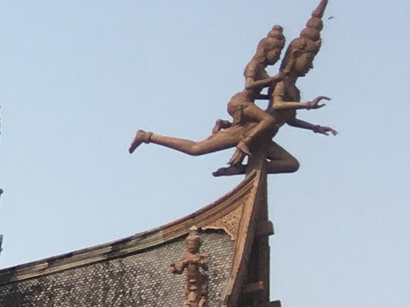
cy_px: 428
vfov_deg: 7.6
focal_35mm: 192
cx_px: -901
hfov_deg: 8.3
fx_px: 2275
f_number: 2.2
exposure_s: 1/855
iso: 25
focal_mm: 4.15
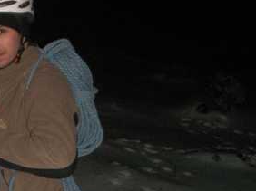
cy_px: 210
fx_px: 776
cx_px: -5
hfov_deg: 18.2
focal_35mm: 105
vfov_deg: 13.8
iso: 160
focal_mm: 7.7
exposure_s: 1/40
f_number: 3.5
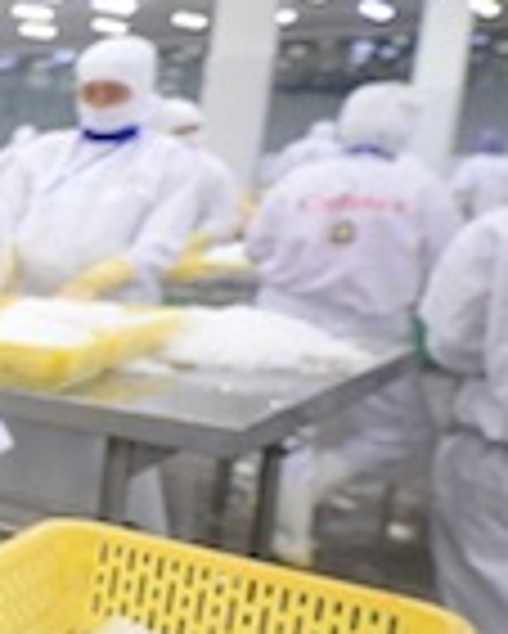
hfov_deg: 15.5
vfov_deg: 33.5
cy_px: 330
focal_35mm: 56
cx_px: -683
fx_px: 1051
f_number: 2.8
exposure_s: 1/80
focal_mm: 14
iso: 1600
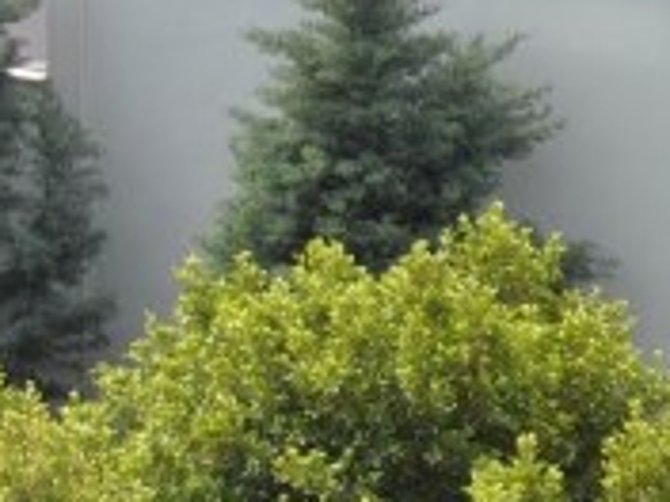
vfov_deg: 3.8
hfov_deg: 4.8
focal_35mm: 395
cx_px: 1833
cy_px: 209
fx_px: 7645
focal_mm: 42
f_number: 8
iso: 100
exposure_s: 1/250
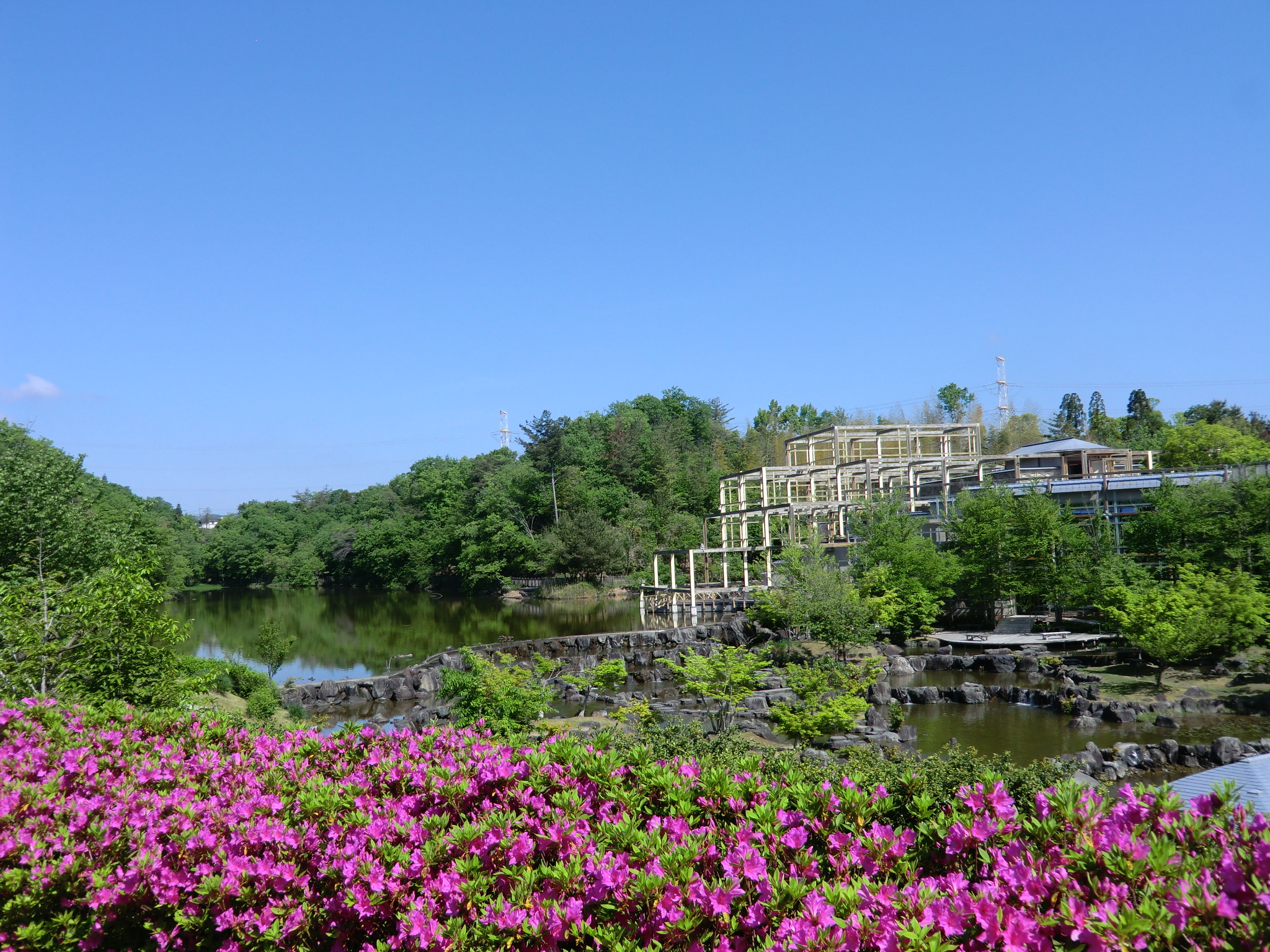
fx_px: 1247
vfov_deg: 41.8
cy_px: 476
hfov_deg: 54.0
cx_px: 635
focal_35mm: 34
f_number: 3.6
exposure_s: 1/640
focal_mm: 6.1
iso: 64
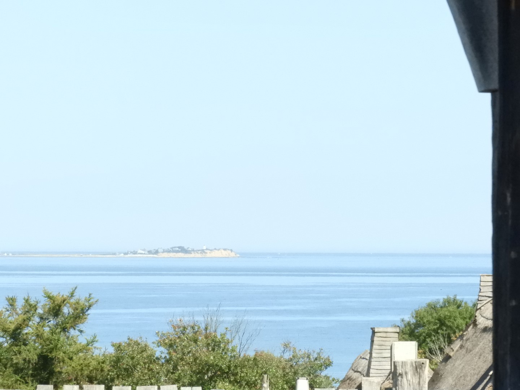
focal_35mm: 200
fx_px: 3004
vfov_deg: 7.4
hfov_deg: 9.9
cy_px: 195
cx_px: 260
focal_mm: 35.8
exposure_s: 1/2500
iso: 1600
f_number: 7.6
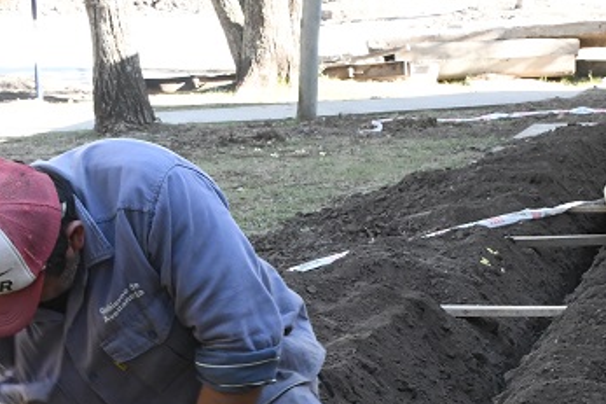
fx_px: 2086
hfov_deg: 16.5
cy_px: 404
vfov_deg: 10.9
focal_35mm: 124
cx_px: 445
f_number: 14
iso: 2000
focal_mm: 29
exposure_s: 1/125
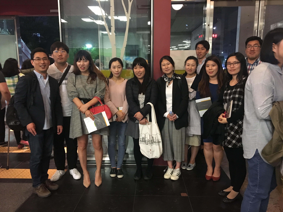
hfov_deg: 61.7
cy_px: 106
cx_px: 142
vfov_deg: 48.2
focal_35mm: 29
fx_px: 237
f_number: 2.2
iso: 320
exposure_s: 1/15
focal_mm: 4.15
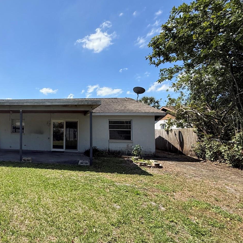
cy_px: 118
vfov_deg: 72.1
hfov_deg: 64.7
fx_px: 167
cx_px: 44
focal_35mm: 21
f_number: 2.2
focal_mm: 2.22
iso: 50
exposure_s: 1/1961
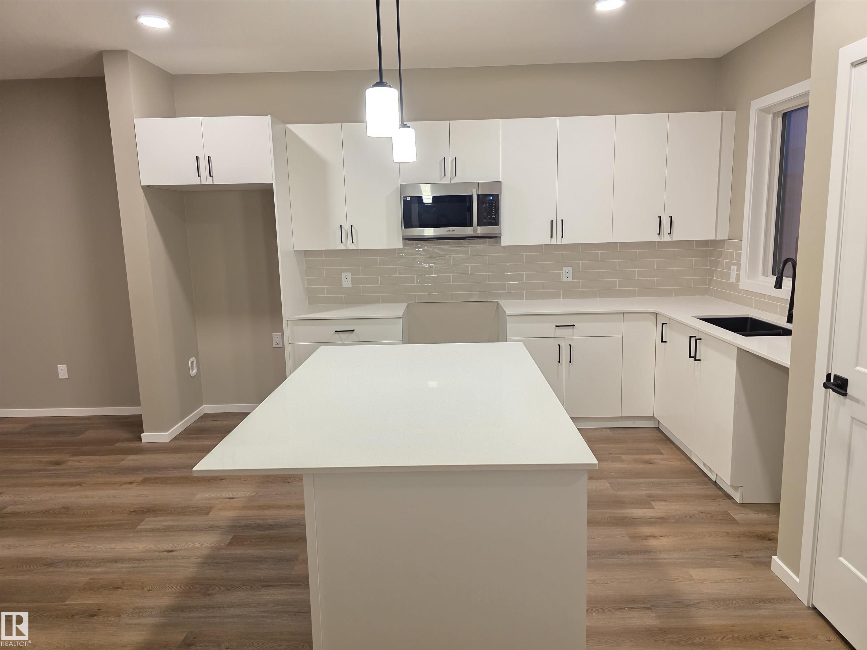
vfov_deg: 58.9
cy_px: 325
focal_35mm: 23
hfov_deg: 73.9
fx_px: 576
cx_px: 434
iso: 400
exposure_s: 1/120
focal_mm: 6.3
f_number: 1.7
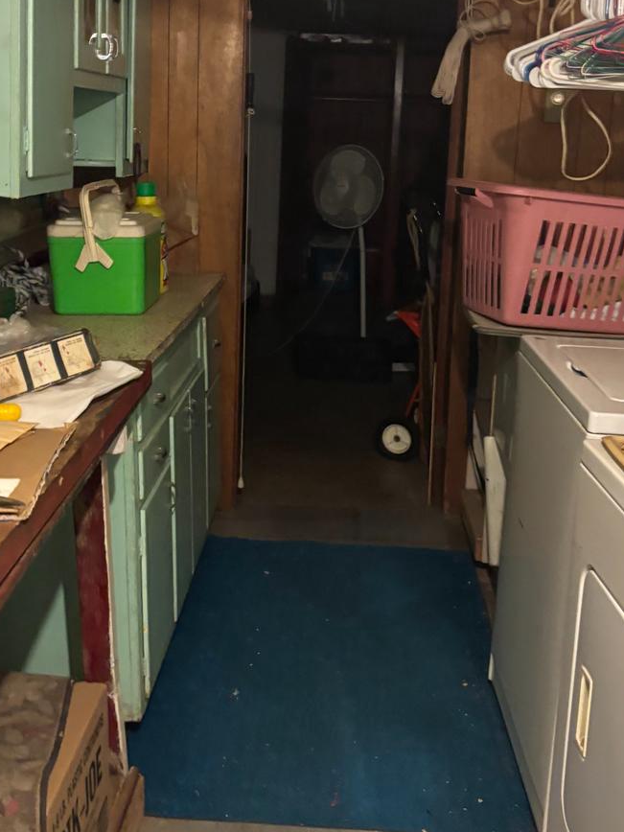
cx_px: 268
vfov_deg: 41.0
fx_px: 1106
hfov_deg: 31.5
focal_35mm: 46
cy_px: 326
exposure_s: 1/30
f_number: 1.6
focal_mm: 5.96
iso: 640
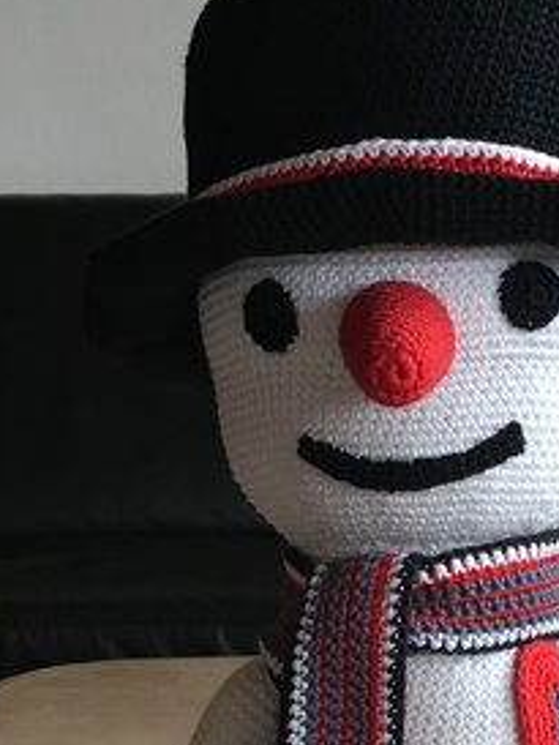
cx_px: 439
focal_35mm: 85
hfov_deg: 17.3
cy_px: 767
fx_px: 1829
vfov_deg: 22.1
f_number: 2.2
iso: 125
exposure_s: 1/33
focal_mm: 4.15
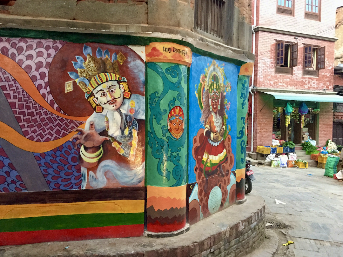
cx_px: 172
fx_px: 287
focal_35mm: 29
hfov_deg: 61.7
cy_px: 128
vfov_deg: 48.2
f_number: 2.2
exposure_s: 1/17
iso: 250
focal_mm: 4.15
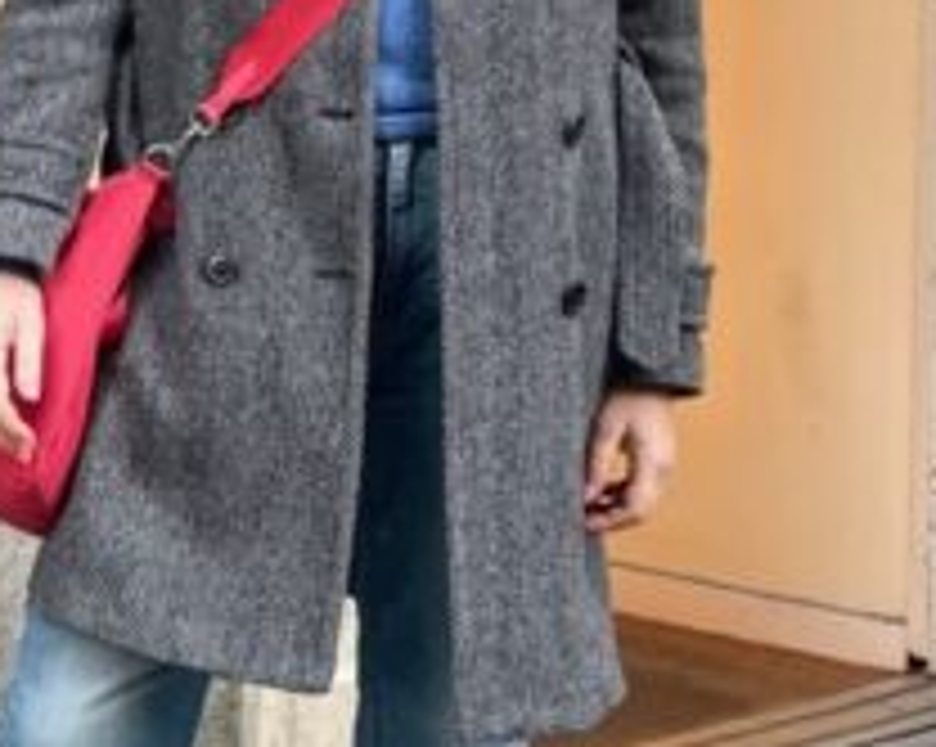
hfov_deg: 15.3
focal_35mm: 125
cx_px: 117
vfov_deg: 12.3
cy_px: 135
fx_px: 3460
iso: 100
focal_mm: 4.2
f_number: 1.6
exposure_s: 1/121
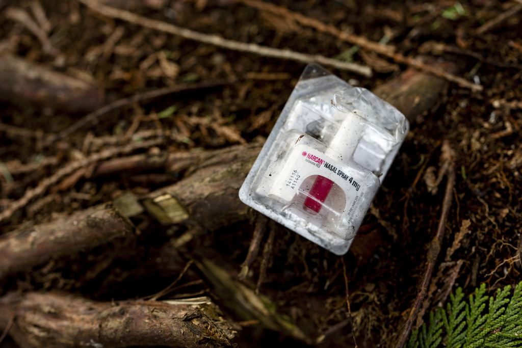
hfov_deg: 54.4
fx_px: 508
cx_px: 261
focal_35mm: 35
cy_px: 174
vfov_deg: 37.9
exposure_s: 1/640
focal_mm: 35
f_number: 2.2
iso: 500
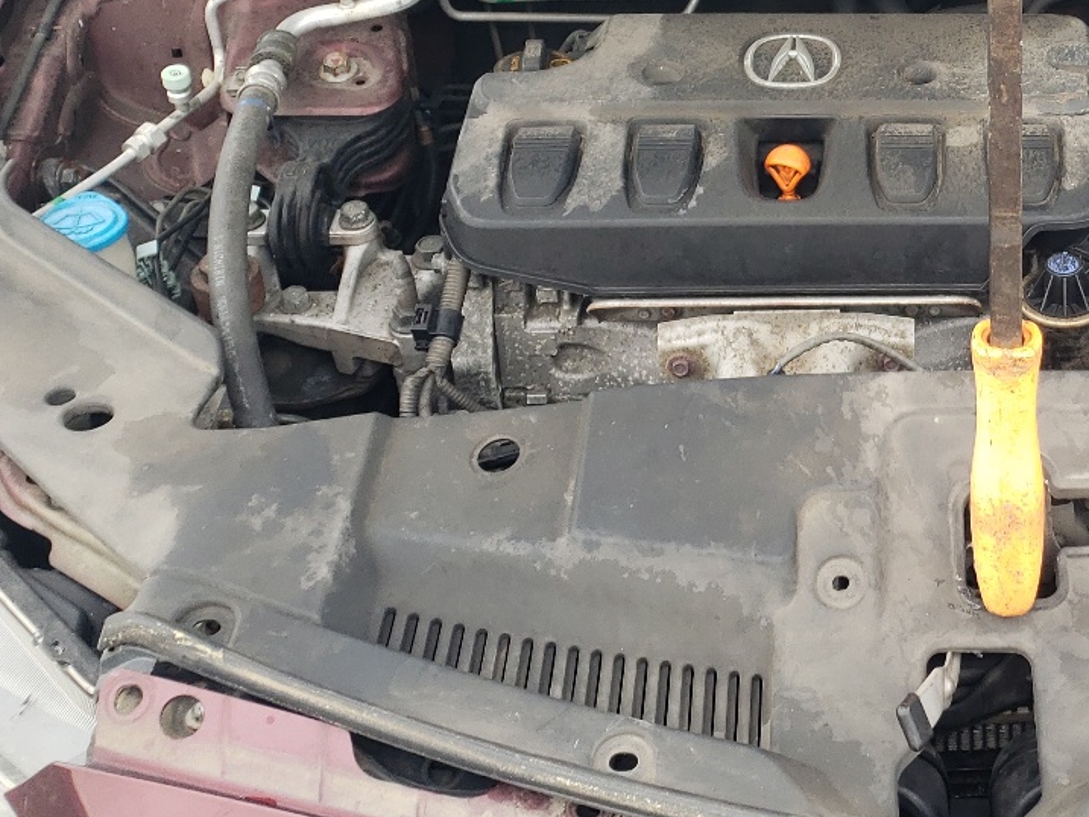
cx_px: 975
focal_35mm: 58
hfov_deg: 31.7
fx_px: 1825
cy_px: 93
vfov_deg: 24.6
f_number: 1.5
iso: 50
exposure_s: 1/250
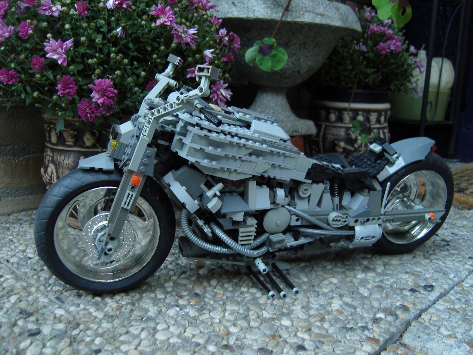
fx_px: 465
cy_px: 178
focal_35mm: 34
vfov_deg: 41.8
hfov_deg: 54.0
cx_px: 236
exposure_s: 1/40
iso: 160
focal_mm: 7.3
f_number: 2.8
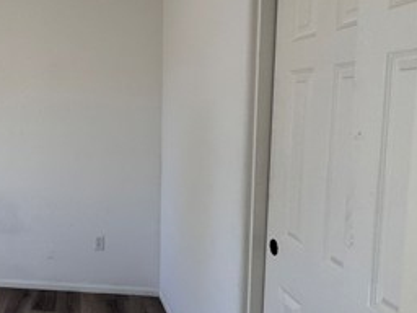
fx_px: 422
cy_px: 148
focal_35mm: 35
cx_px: -21
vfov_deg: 40.7
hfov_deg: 43.2
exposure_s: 1/110
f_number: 2.2
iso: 40
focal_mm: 2.22
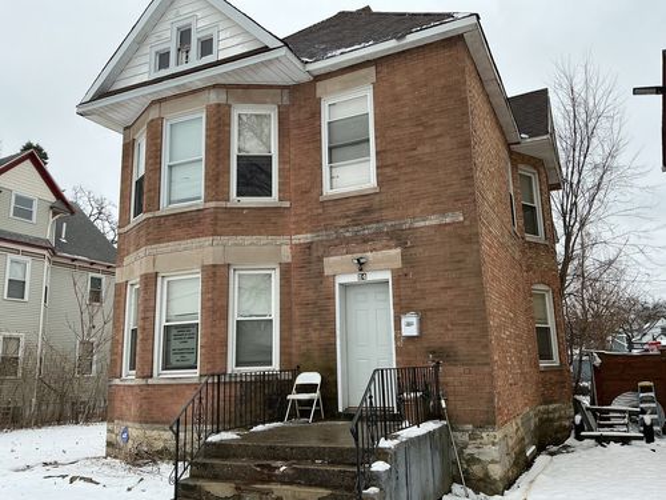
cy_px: 250
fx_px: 558
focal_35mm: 29
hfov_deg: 61.7
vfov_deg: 48.2
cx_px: 333
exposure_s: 1/486
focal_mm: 3
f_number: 1.8
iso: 25
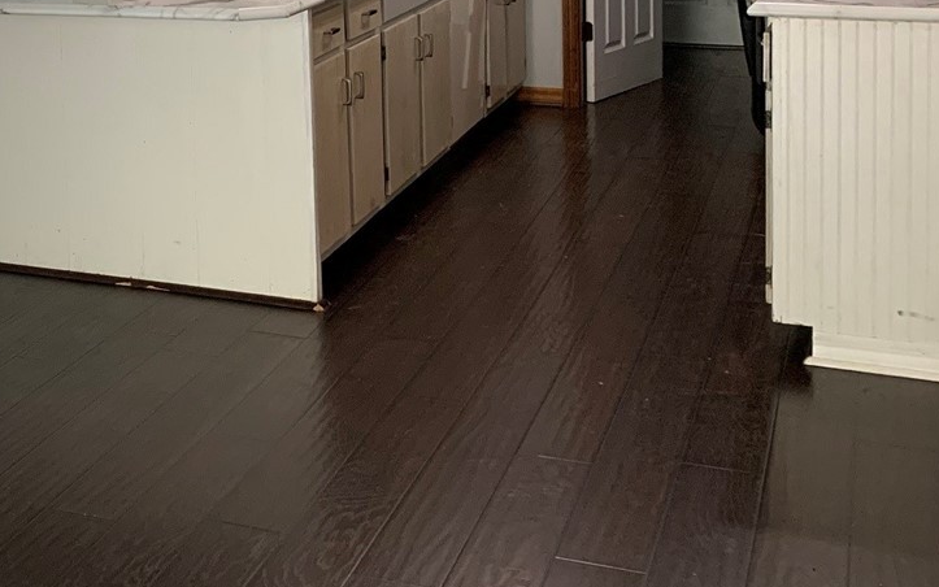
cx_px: 21
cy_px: -100
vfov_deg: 20.1
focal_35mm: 61
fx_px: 1561
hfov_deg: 31.2
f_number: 1.8
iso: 125
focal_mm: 4.25
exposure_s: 1/60
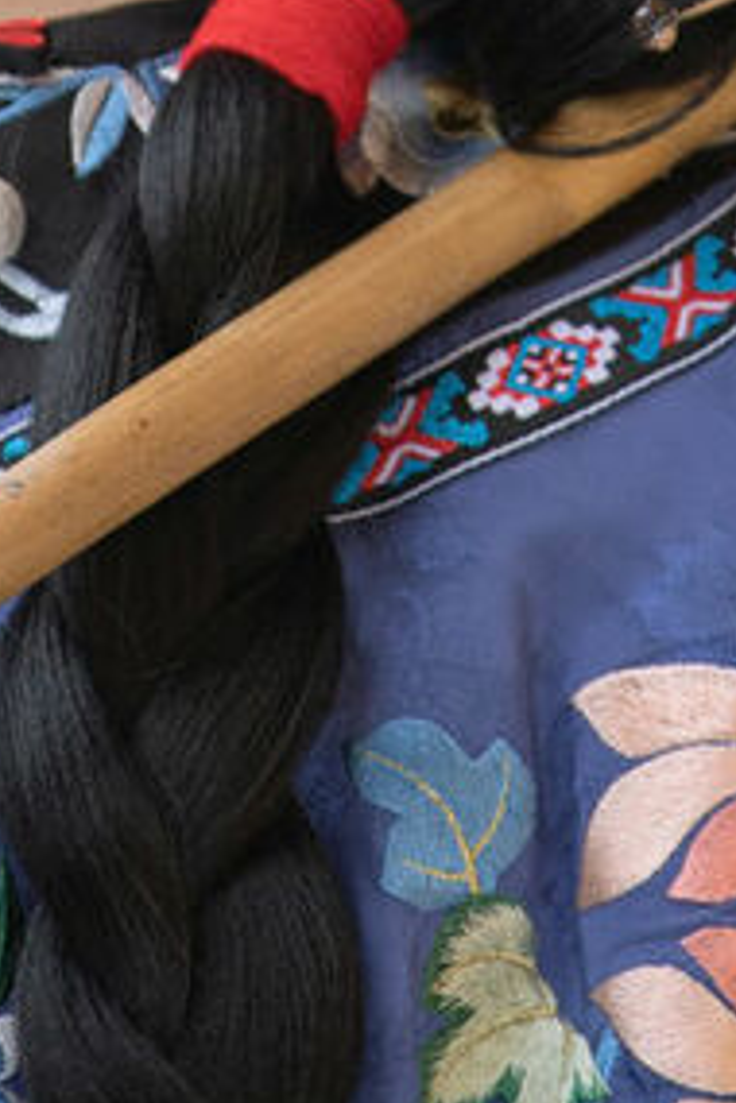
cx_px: 732
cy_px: -722
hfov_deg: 1.3
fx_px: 33700
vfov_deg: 1.9
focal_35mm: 1099
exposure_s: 1/400
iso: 160
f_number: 2.8
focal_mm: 200
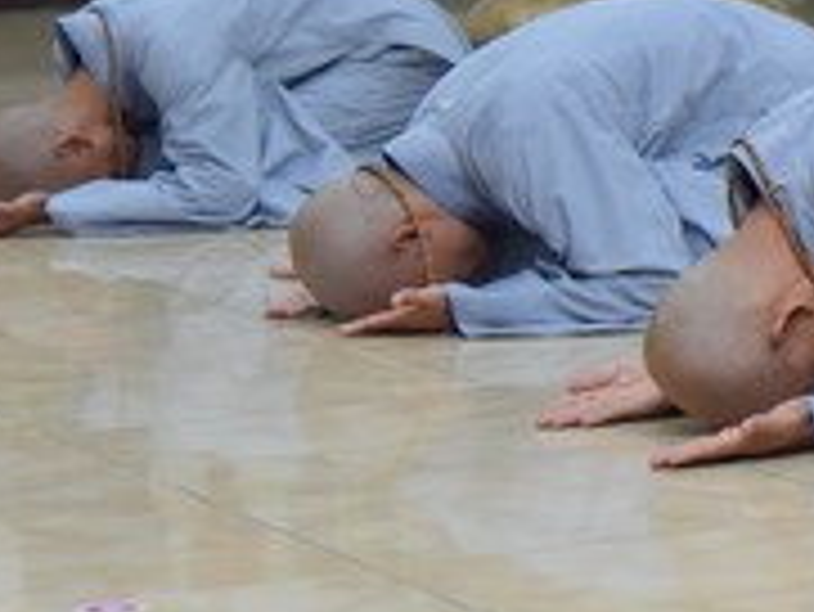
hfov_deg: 9.6
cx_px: 1282
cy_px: 90
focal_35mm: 200
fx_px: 4706
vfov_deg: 7.4
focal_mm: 58
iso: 1250
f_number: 4.5
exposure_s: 1/125
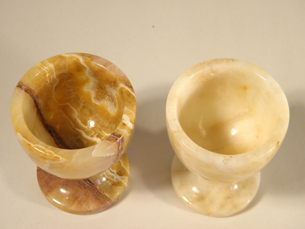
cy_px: 114
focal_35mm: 80
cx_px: 152
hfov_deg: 24.4
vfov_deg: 18.4
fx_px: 705
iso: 125
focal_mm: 14.3
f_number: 4.4
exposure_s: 1/50
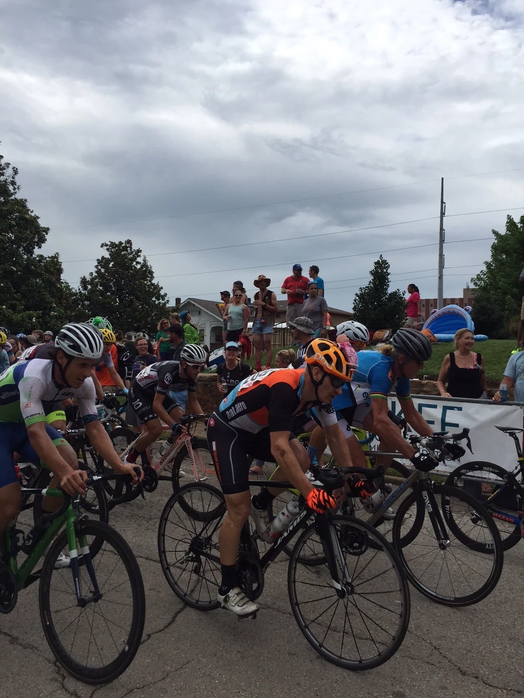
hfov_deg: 48.2
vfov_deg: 61.7
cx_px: 262
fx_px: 585
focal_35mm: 29
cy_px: 349
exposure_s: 1/1582
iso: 32
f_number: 2.2
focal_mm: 4.15
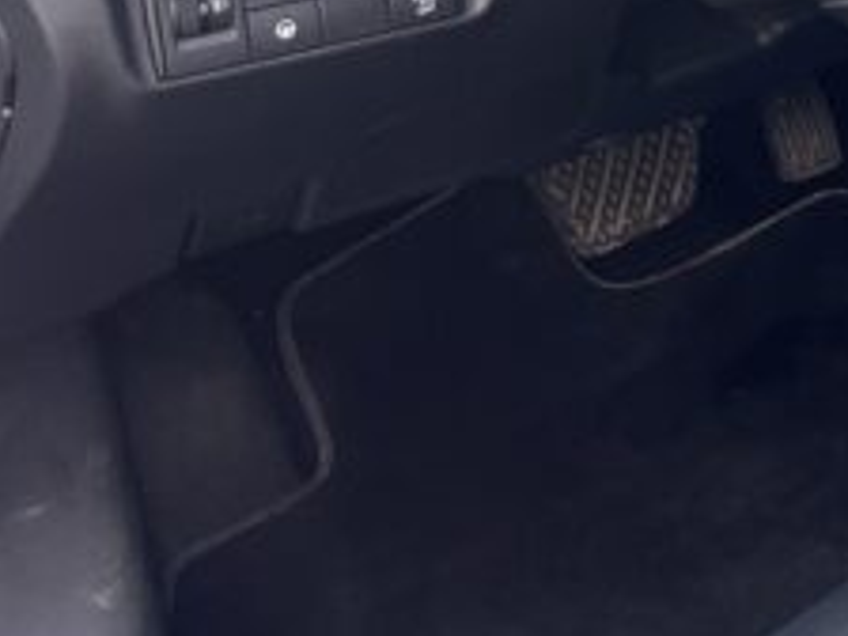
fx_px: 2278
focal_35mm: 93
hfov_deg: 17.8
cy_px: -341
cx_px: 1420
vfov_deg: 14.7
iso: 40
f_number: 1.5
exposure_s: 1/121
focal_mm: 5.7
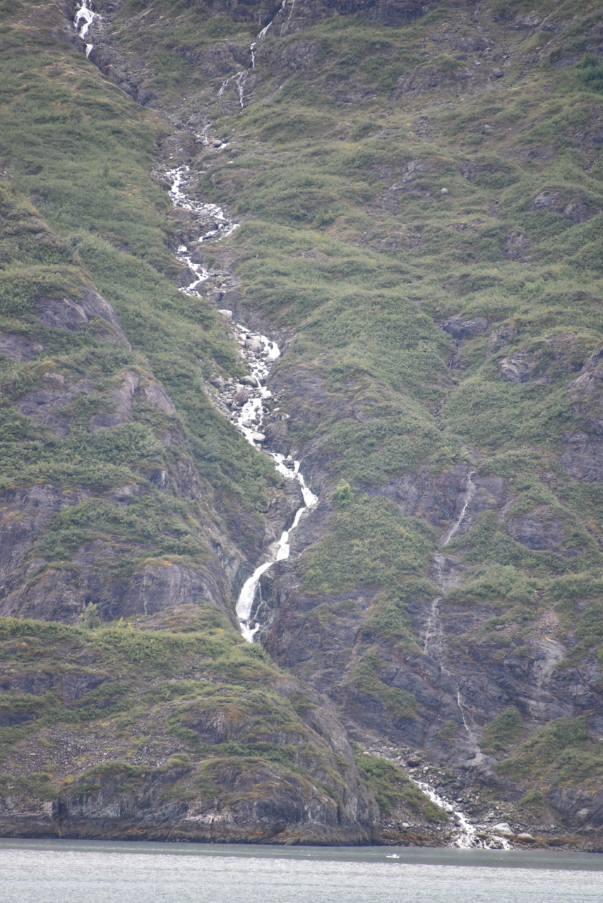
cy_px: 452
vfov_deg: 6.9
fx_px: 7533
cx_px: 302
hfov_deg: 4.6
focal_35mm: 300
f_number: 5.6
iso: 1250
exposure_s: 1/640
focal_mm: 300
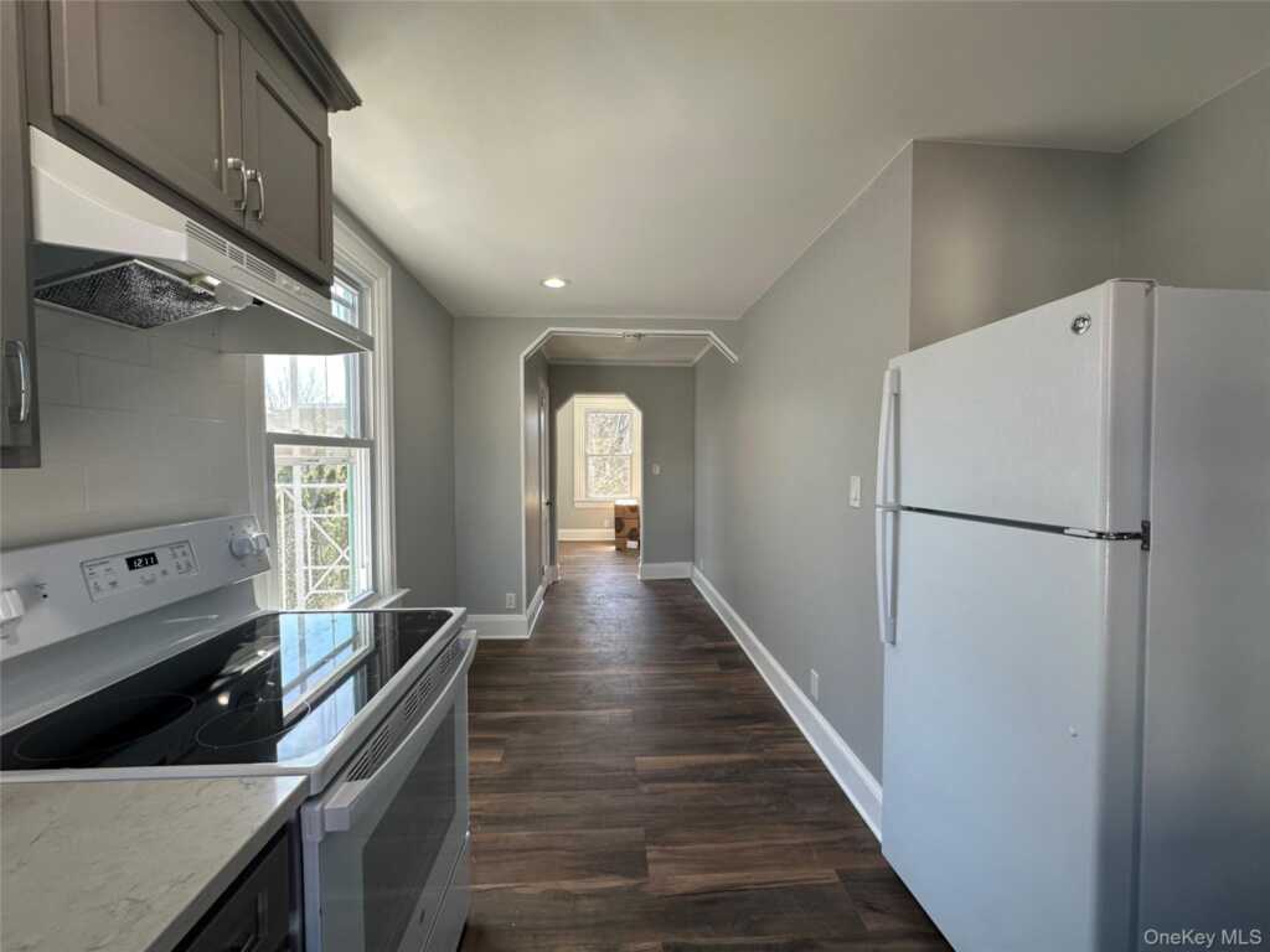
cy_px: 476
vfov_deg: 85.7
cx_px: 635
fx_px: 514
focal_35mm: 14
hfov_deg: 102.1
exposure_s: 1/120
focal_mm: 2.22
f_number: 2.2
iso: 80
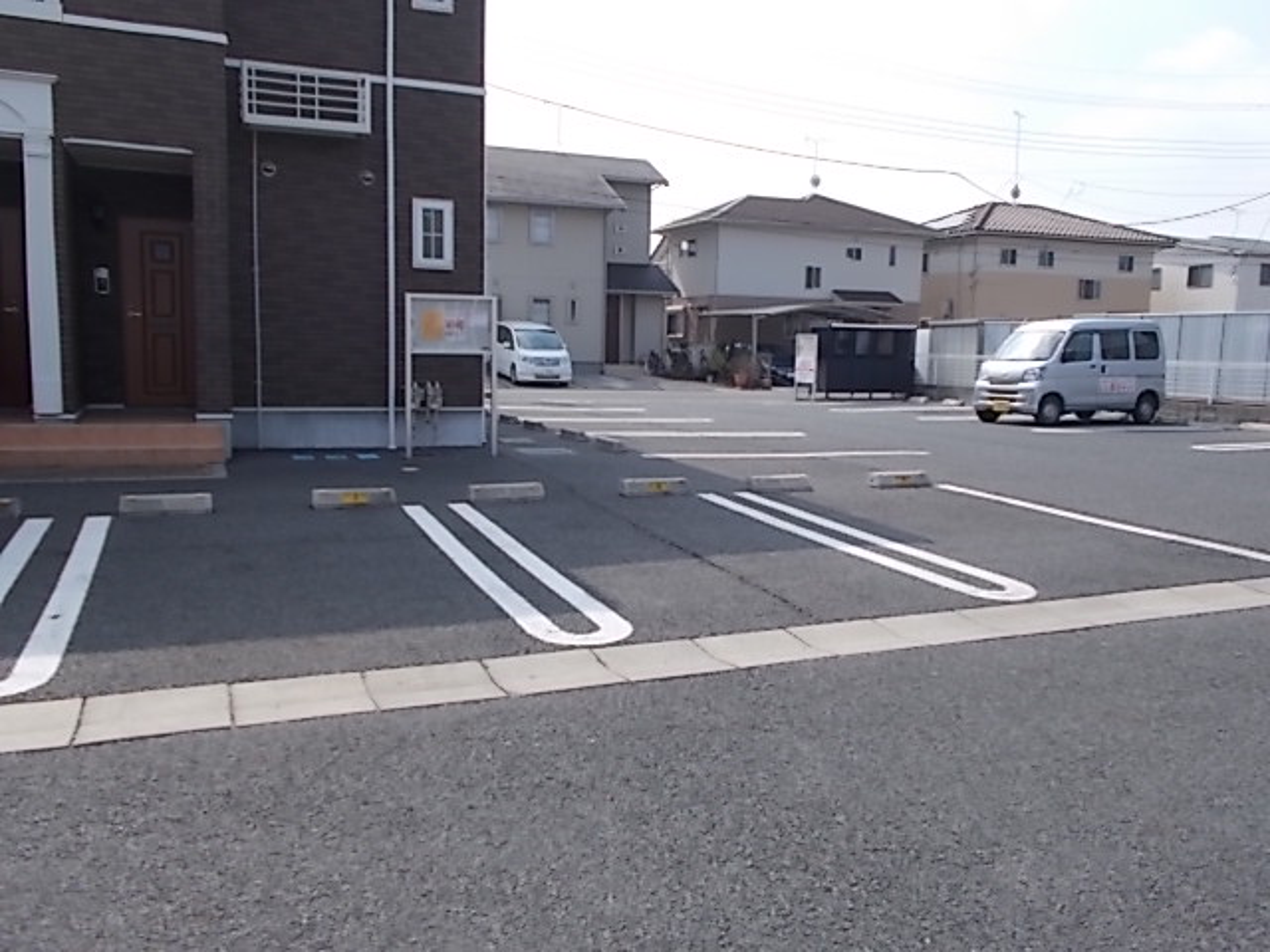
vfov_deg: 46.8
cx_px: 635
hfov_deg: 60.0
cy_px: 476
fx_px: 1101
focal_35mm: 30
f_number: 8.6
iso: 80
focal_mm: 5.3
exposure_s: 1/80
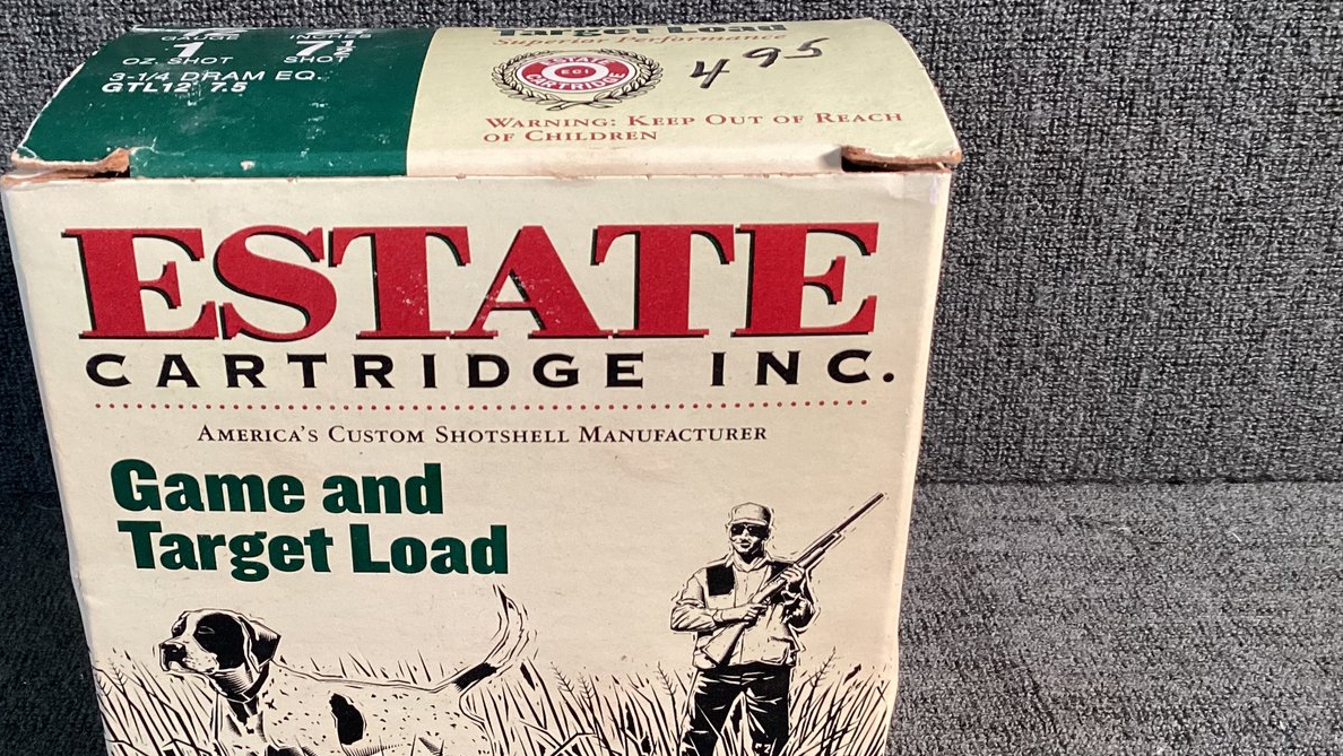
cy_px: 399
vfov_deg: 27.7
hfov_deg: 47.0
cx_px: 527
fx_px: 1532
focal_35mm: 43
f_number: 2.4
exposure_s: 1/60
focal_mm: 3.3
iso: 200
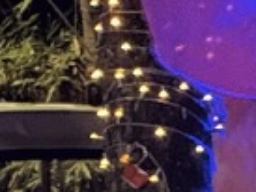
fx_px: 6647
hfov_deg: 2.2
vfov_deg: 1.7
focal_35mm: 898
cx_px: 953
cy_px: 408
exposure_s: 1/17
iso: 800
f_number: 2.8
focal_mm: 15.66
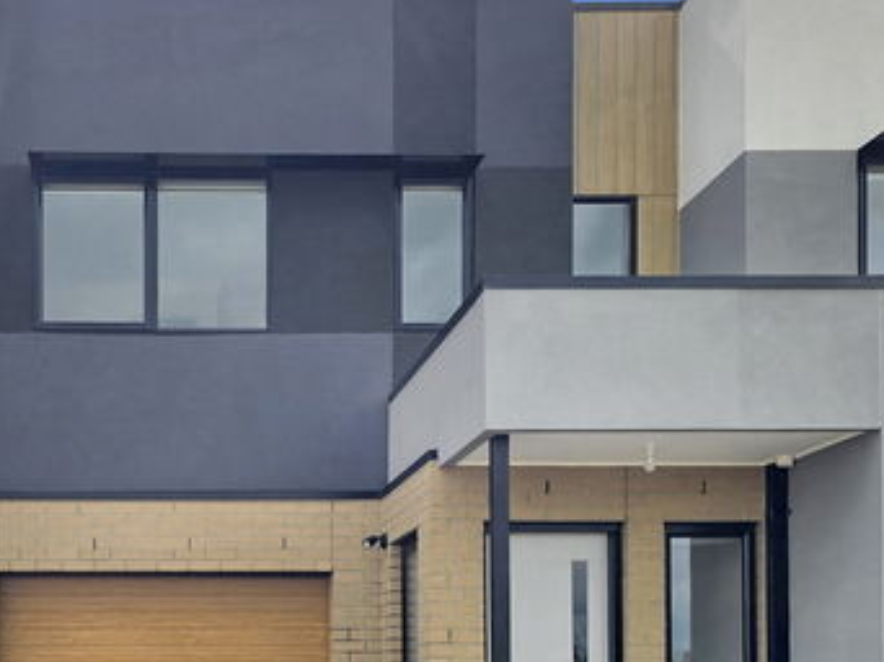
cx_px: 255
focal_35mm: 46
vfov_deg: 30.8
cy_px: 518
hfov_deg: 40.4
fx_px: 1174
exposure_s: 1/2000
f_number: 1.7
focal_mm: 6.3
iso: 12
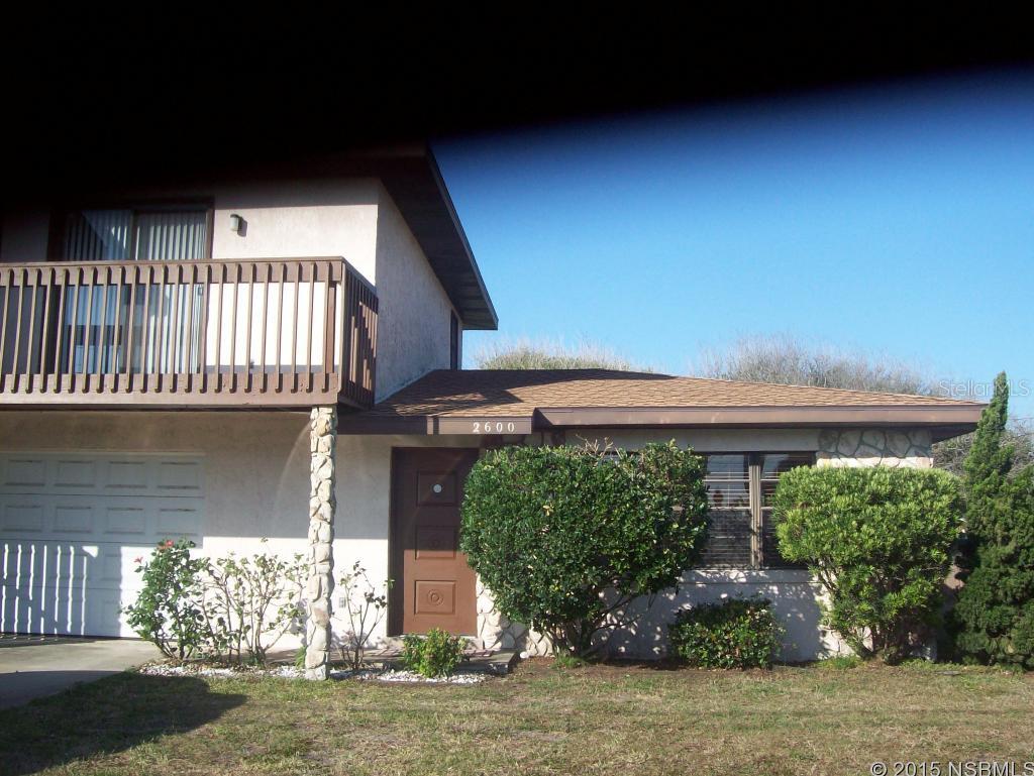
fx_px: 1076
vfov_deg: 39.7
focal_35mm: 36
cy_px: 388
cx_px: 517
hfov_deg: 51.3
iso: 80
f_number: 4.8
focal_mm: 6
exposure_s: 1/400
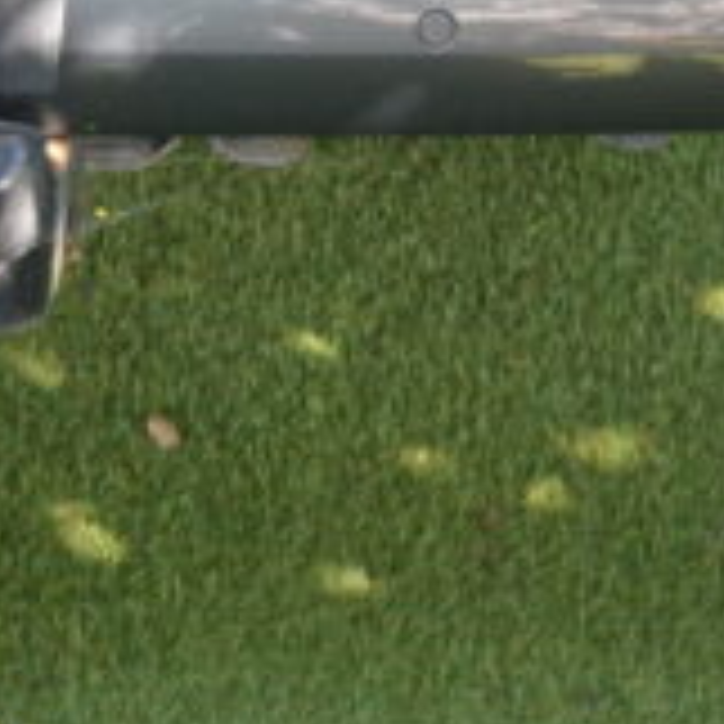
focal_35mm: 101
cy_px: -130
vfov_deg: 16.5
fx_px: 2390
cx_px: -196
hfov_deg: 16.4
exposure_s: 1/60
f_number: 5.6
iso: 560
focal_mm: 20
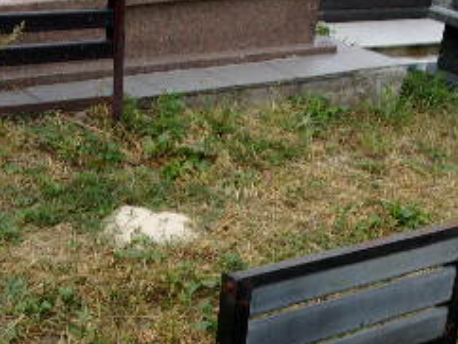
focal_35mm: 74
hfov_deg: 26.3
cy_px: 278
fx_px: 980
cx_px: 250
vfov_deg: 19.7
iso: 80
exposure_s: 1/50
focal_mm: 5.1
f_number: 10.8
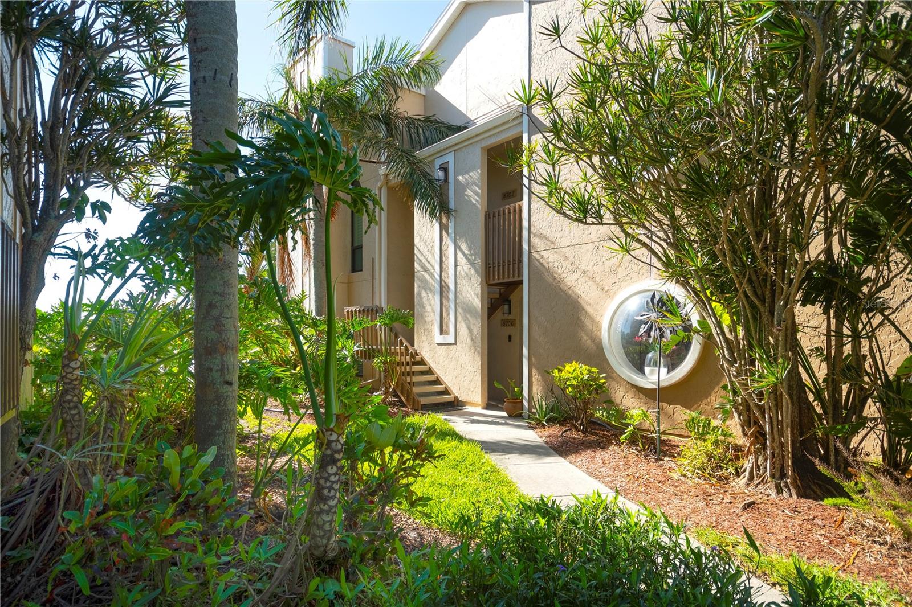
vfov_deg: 63.2
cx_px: 456
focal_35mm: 20
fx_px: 494
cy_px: 304
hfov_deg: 85.4
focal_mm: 13
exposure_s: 1/1000
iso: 200
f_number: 3.8
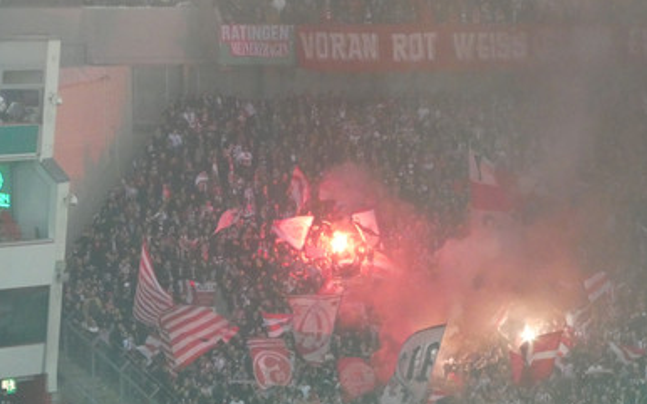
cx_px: 468
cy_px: 319
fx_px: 3561
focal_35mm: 202
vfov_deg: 6.5
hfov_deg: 10.4
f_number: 5.1
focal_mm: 20.6
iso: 640
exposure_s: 1/80
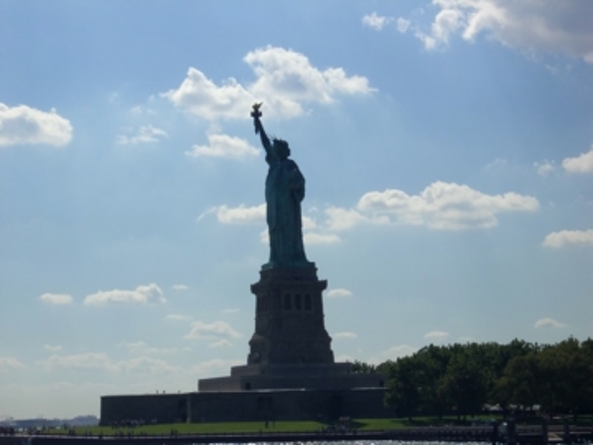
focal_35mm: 95
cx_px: 296
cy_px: 222
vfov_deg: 15.6
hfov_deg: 20.7
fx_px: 1627
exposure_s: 1/800
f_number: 6.9
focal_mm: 15.75
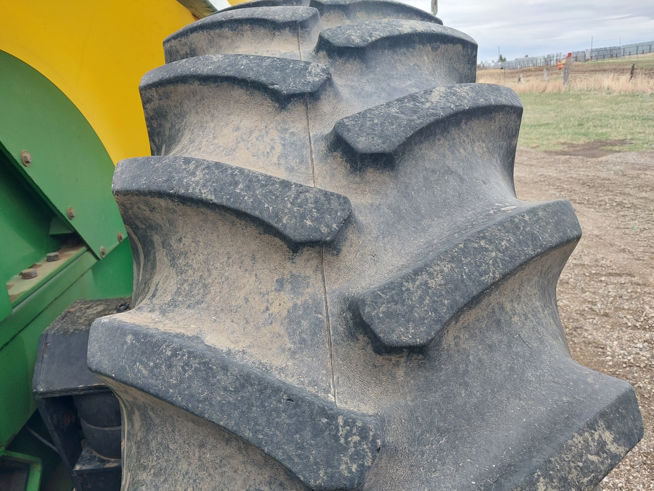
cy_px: 246
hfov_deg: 65.3
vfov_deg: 51.4
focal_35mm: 27
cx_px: 327
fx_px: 510
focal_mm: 4
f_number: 1.8
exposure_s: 1/132
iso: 20
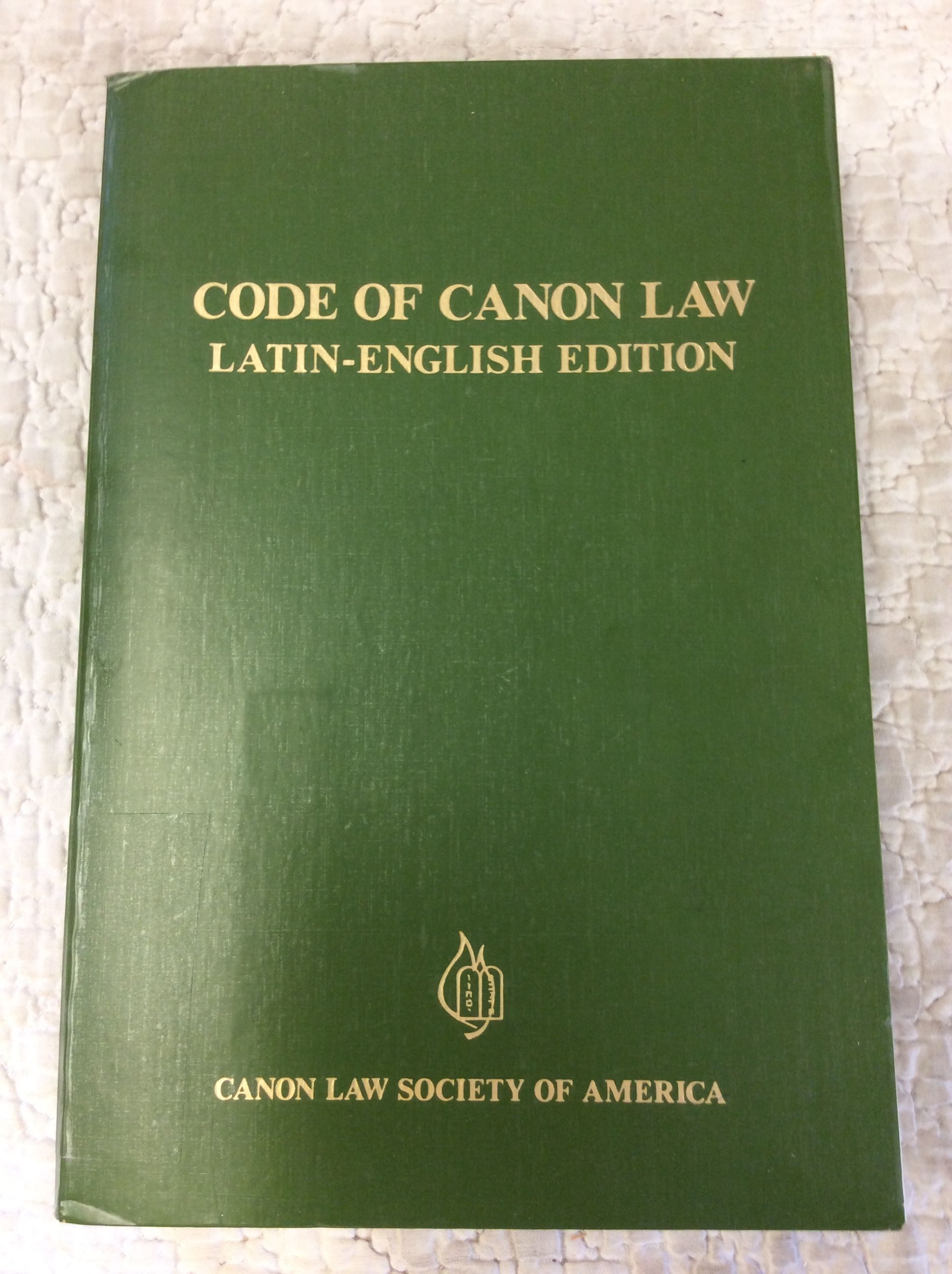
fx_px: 1177
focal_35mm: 32
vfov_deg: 56.9
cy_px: 637
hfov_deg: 44.1
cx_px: 476
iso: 50
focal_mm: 3.3
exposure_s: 1/24
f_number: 2.4
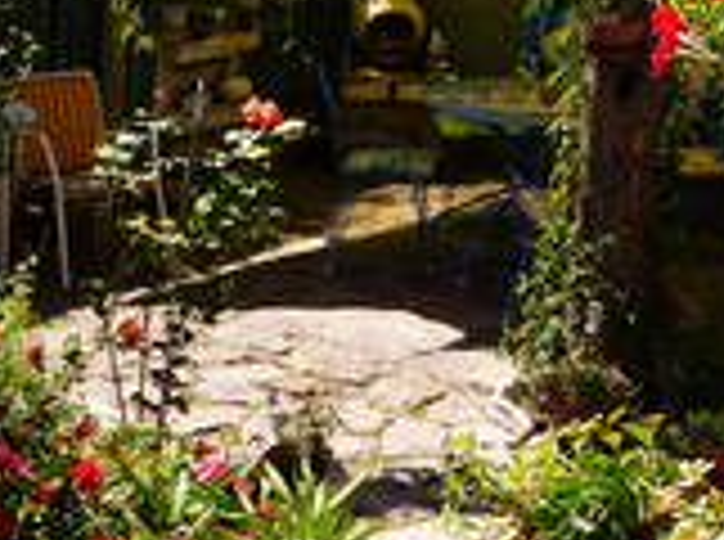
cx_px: 661
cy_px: 284
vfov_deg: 12.2
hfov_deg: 16.1
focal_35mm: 121
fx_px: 2525
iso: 100
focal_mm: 9.8
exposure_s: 1/800
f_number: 2.8
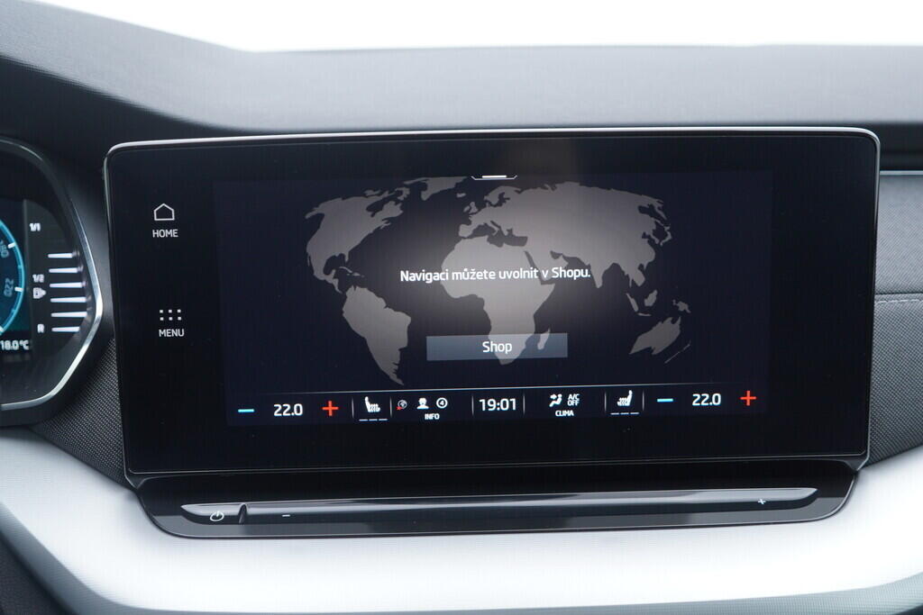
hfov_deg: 53.1
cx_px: 462
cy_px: 308
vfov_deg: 36.9
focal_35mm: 36
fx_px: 923
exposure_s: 1/40
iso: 200
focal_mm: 24
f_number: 2.8
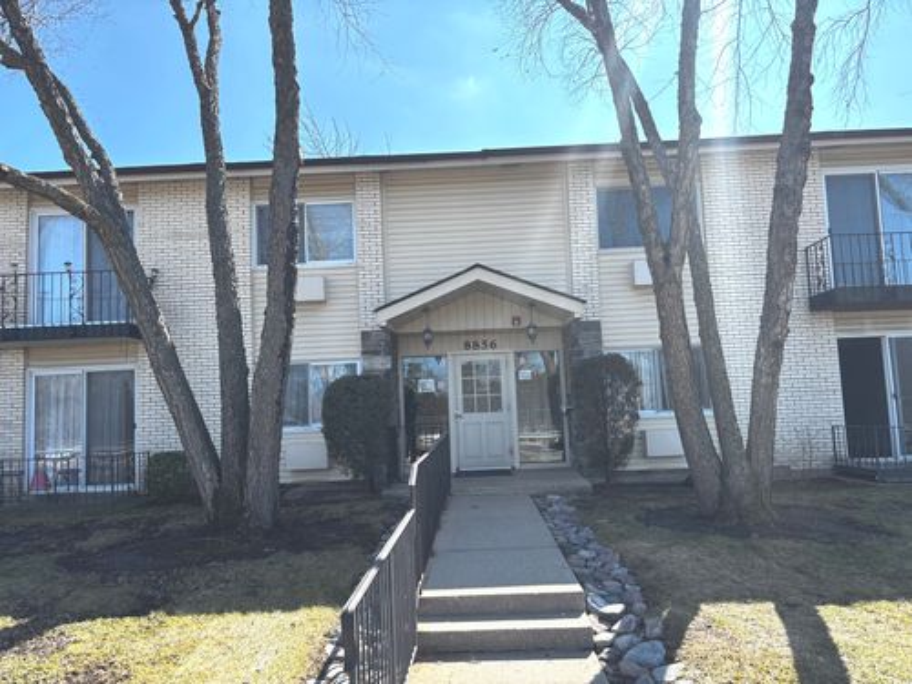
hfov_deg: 67.3
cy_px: 342
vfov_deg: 53.1
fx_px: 685
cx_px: 456
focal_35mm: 26
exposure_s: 1/1344
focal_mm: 5.96
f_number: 1.6
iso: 50
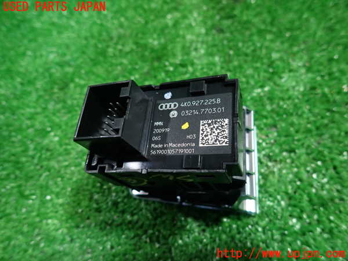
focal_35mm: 25
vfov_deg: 54.9
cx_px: 174
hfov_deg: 69.4
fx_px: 251
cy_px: 130
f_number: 2
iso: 250
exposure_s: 1/30
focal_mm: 4.5
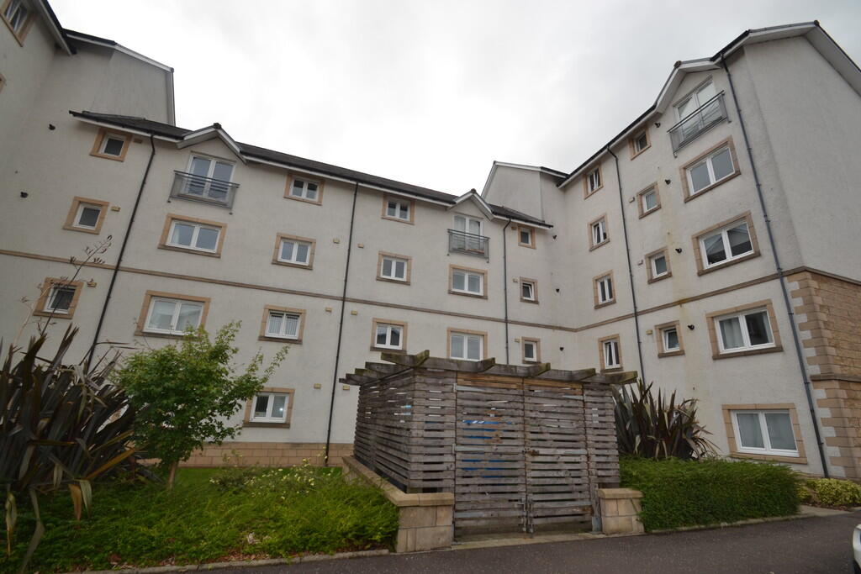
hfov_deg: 100.4
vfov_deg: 77.3
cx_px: 430
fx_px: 359
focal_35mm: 15
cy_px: 287
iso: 100
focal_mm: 10
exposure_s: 1/200
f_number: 6.3
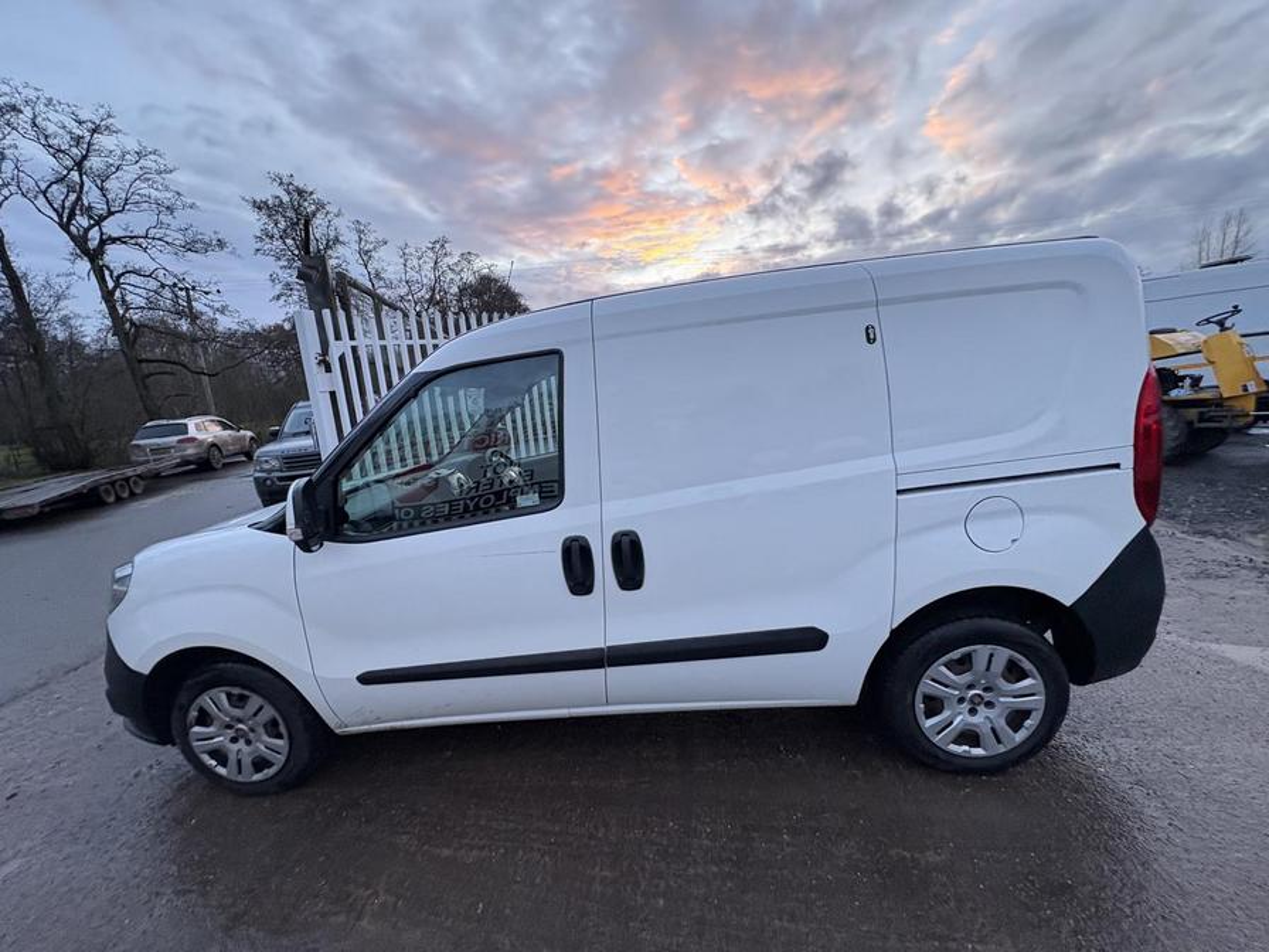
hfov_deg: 102.1
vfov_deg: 85.7
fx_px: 513
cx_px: 634
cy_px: 476
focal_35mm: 14
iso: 250
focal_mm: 2.22
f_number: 2.2
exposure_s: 1/90
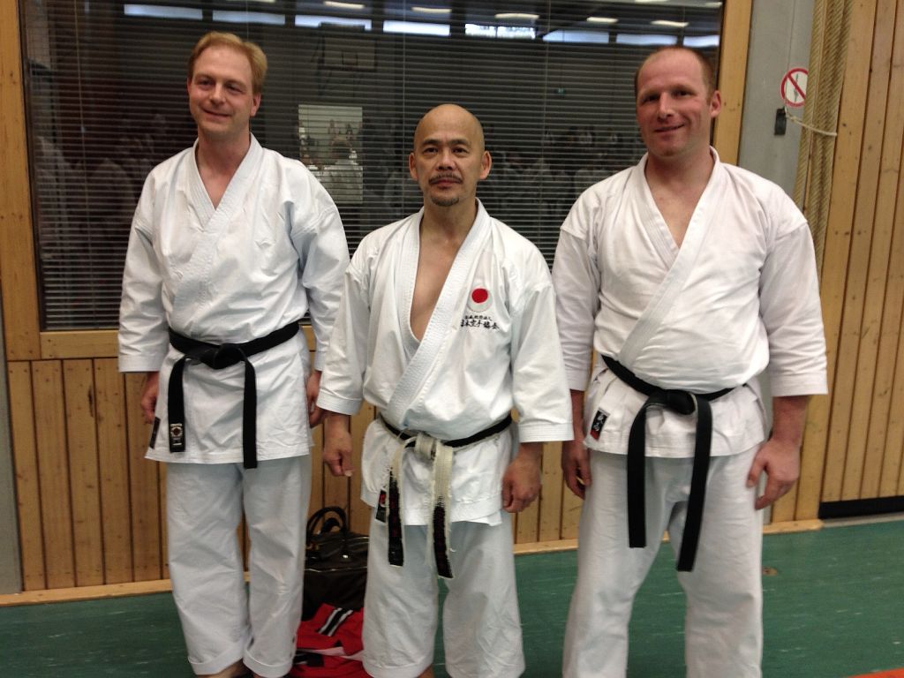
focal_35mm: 33
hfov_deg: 55.4
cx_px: 452
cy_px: 339
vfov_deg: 42.9
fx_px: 862
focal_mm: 4.12
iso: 64
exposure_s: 1/20
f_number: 2.4
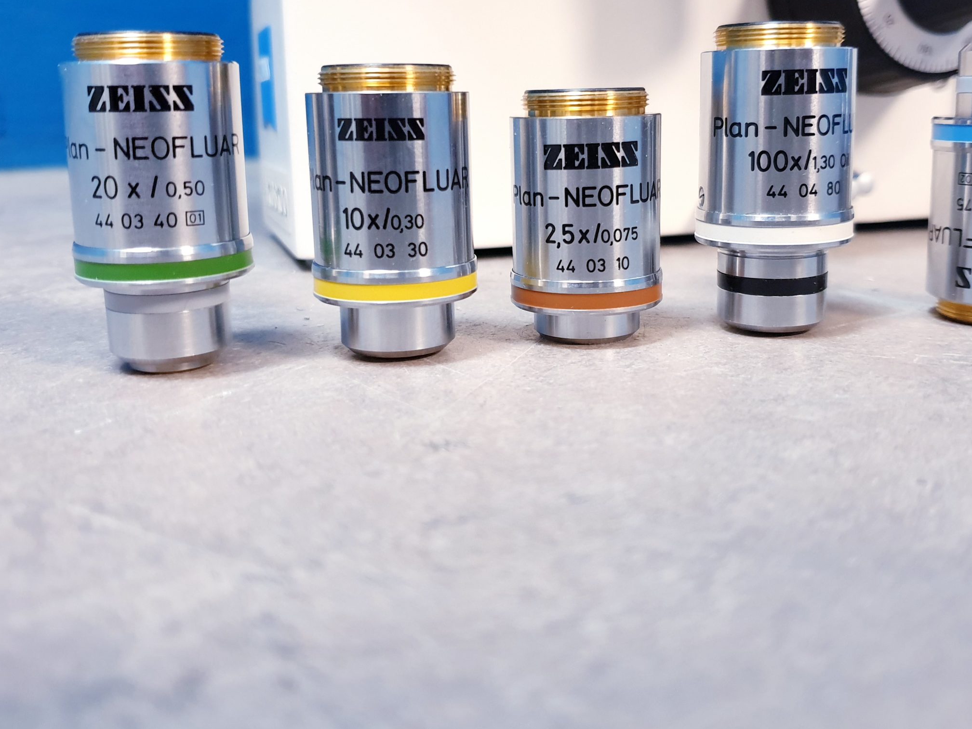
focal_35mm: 33
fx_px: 927
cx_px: 536
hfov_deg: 55.2
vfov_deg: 42.8
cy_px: 299
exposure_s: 1/50
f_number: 1.5
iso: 250
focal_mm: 4.3
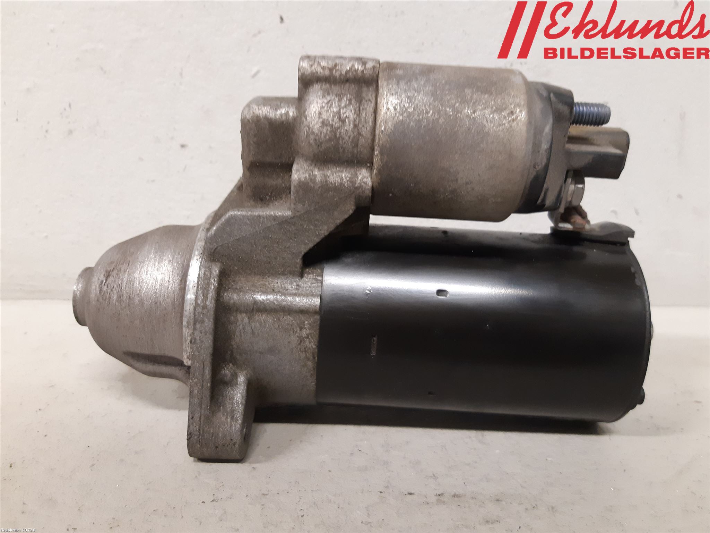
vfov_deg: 53.1
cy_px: 266
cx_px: 355
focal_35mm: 26
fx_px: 533
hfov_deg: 67.3
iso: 250
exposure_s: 1/33
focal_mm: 3.93
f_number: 1.7
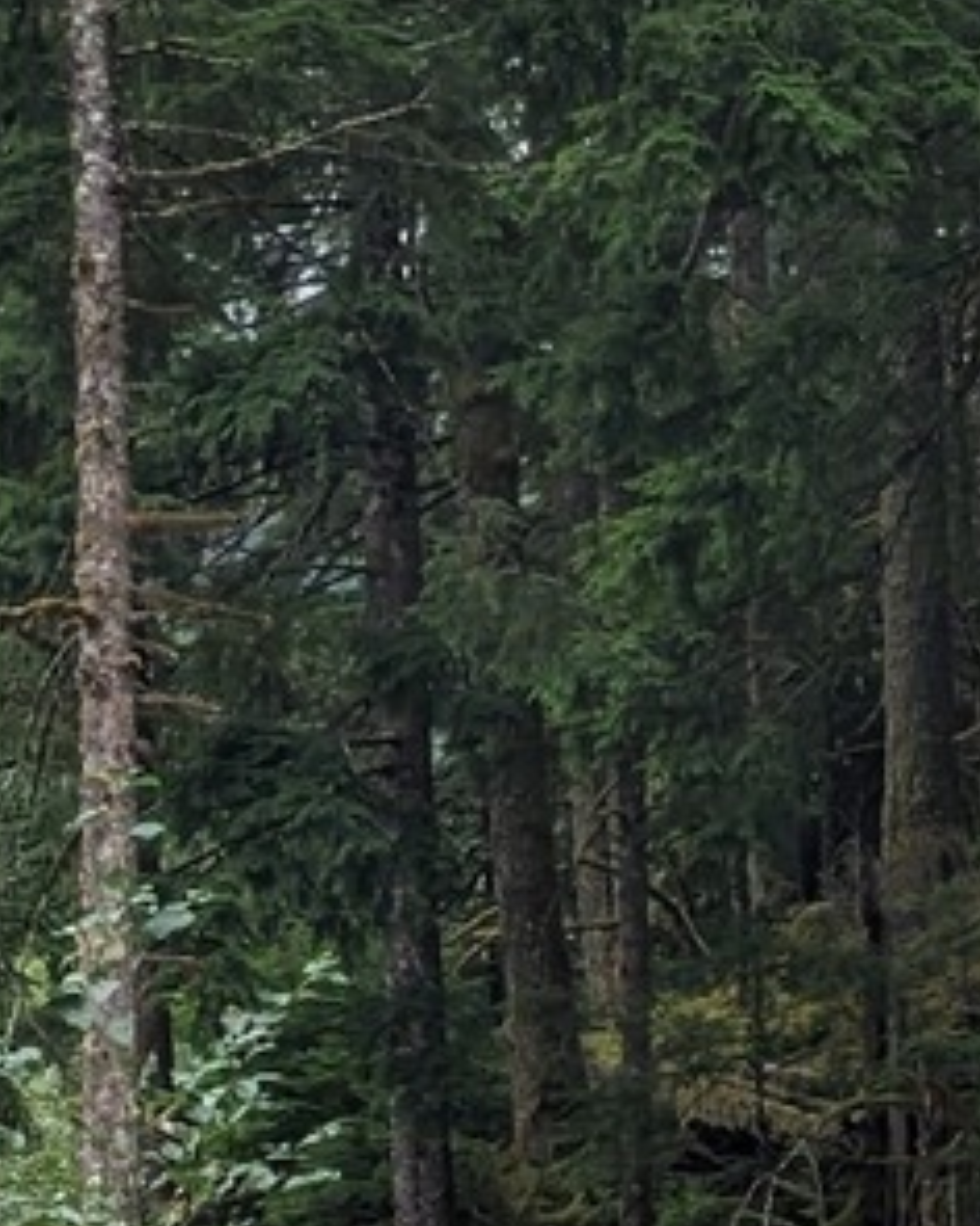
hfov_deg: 13.9
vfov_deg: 16.7
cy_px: 1750
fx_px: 3843
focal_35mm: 106
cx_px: 1308
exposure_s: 1/602
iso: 36
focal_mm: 2.22
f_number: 2.2
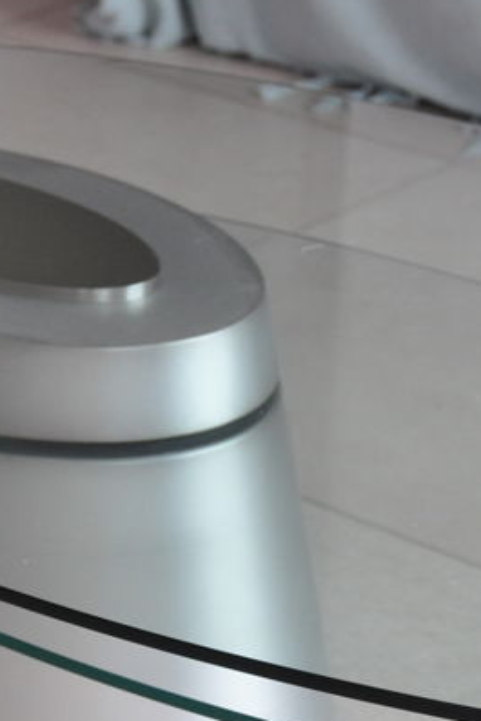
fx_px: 3023
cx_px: 163
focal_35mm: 151
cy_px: 563
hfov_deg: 9.1
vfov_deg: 13.5
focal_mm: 40
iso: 1250
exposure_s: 1/160
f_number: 6.3
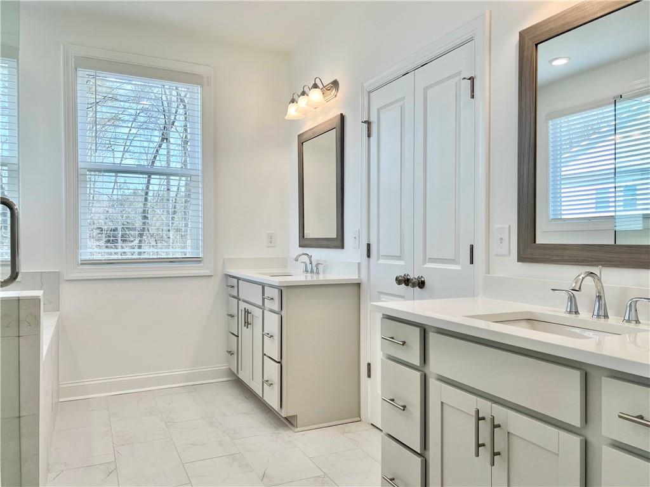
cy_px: 244
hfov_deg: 67.3
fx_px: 488
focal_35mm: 26
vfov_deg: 53.0
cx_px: 325
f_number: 1.5
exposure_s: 1/389
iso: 50
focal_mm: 5.7
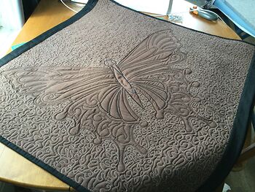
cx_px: 128
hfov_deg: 58.3
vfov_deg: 45.5
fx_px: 229
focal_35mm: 31
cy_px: 96
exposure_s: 1/30
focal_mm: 3.3
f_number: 2.4
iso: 50
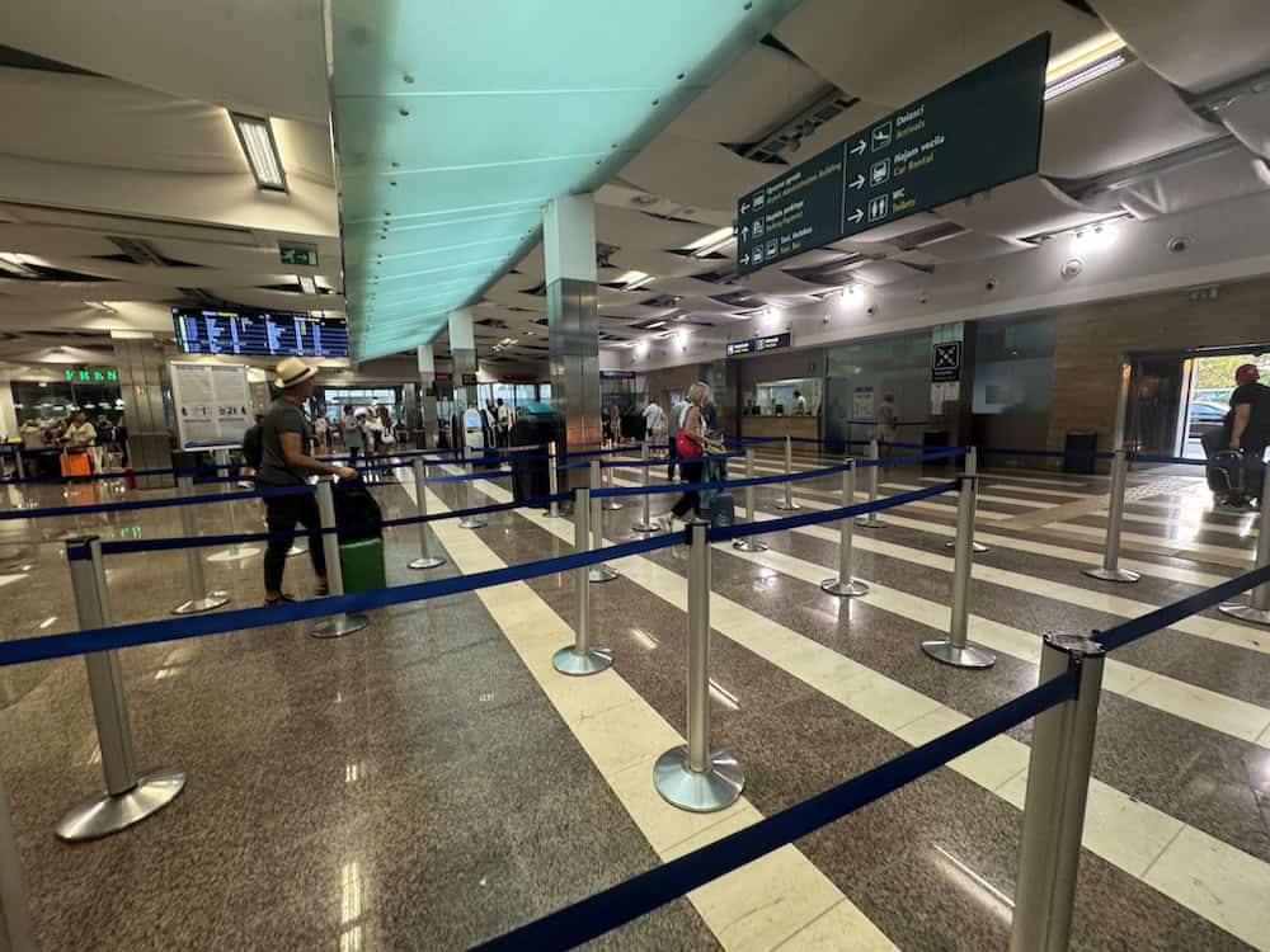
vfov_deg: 85.7
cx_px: 635
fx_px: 514
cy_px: 476
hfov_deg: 102.1
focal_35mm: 14
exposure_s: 1/50
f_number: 2.2
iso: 200
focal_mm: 2.2
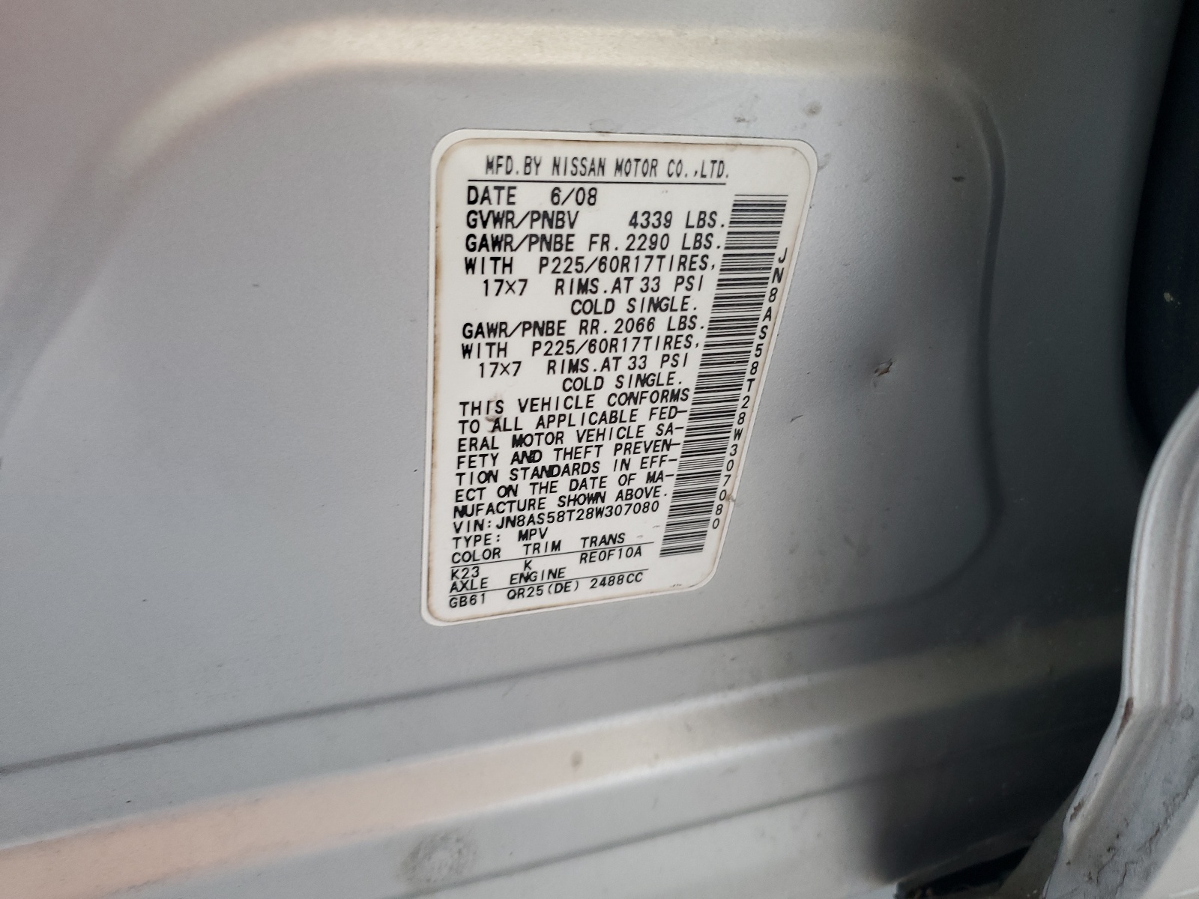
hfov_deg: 67.3
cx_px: 600
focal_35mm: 26
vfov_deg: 53.1
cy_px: 450
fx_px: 901
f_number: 1.5
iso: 76
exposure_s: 1/60.2
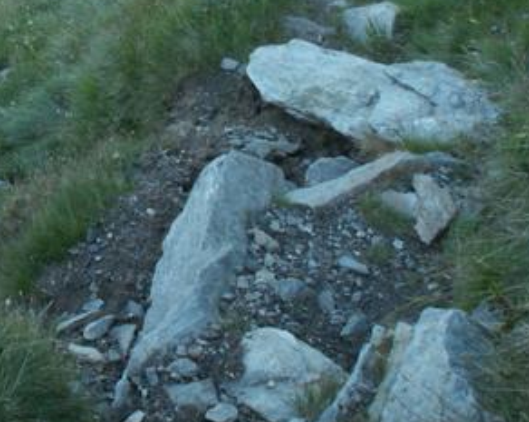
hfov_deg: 24.6
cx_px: 47
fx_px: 1173
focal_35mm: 75
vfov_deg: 19.8
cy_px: 5
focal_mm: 5.86
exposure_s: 1/40
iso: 50
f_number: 4
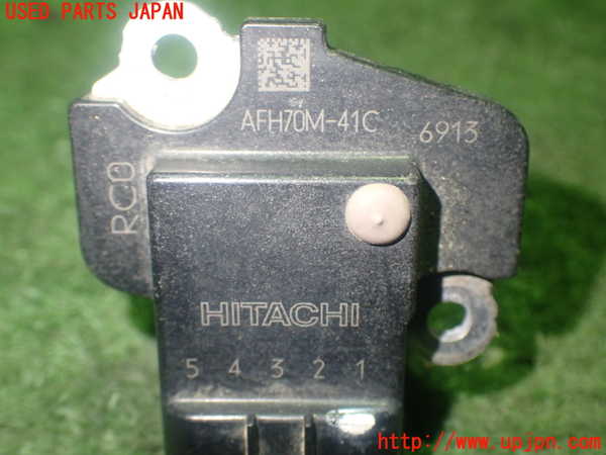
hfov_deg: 42.9
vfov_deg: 32.9
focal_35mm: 44
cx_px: 303
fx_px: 770
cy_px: 228
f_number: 2.9
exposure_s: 1/40
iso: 500
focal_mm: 7.84
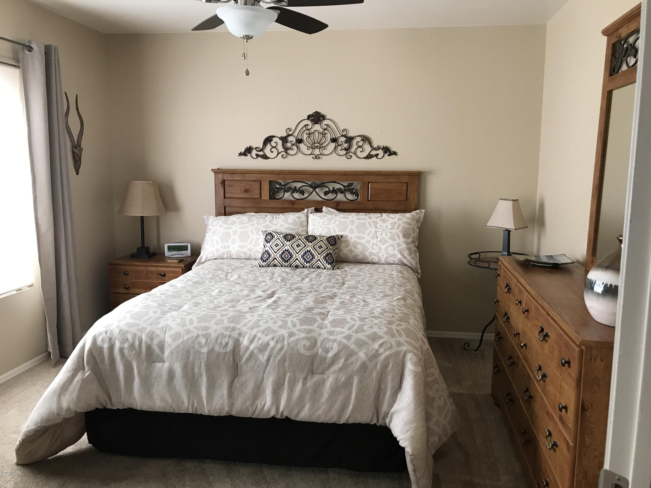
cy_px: 244
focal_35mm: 28
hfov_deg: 63.4
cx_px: 326
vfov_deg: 49.7
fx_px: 527
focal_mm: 3.99
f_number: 1.8
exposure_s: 1/30
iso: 32
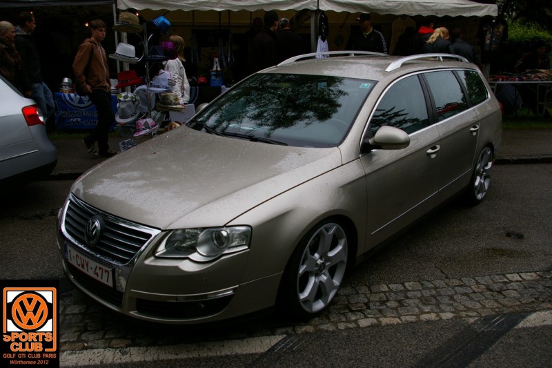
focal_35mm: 30
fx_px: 460
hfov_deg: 61.9
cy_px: 184
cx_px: 276
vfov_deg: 43.6
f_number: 8
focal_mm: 20
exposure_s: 1/180
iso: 200
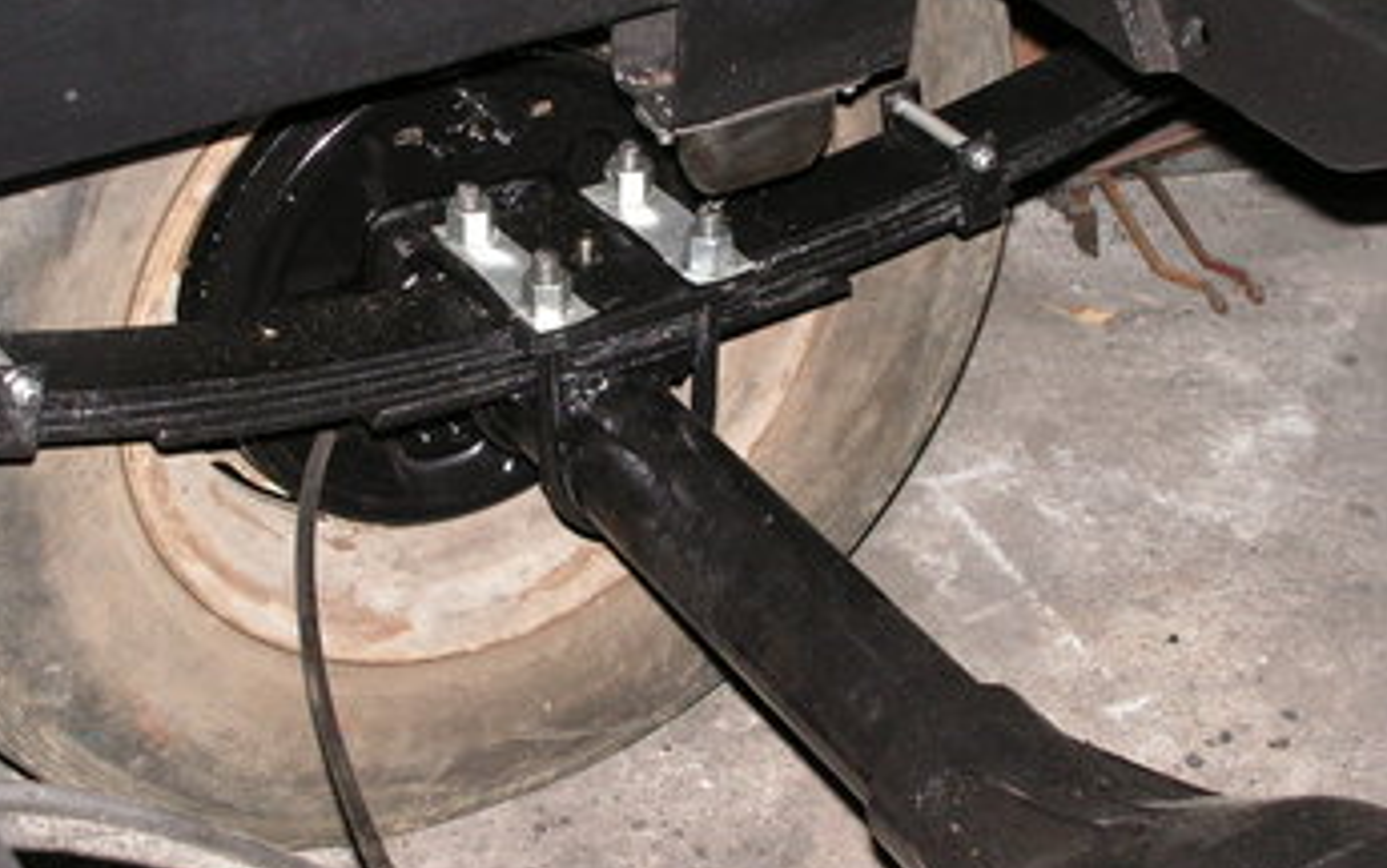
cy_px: 466
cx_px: 651
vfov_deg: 17.4
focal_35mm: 75
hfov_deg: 27.5
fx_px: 2836
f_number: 3.3
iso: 200
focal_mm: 10.2
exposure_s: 1/60
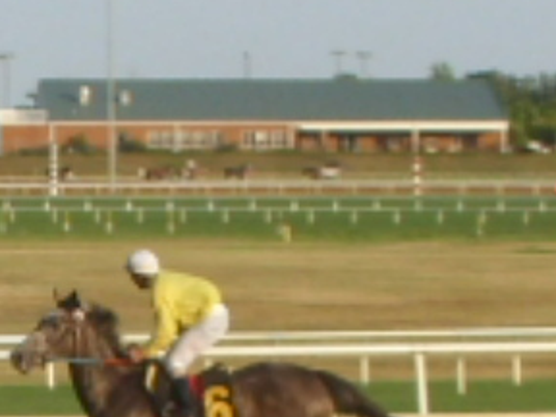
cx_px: 174
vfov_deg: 18.9
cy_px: 405
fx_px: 1221
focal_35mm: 76
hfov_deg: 25.5
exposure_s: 1/201
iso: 50
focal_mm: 6.3
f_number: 4.9
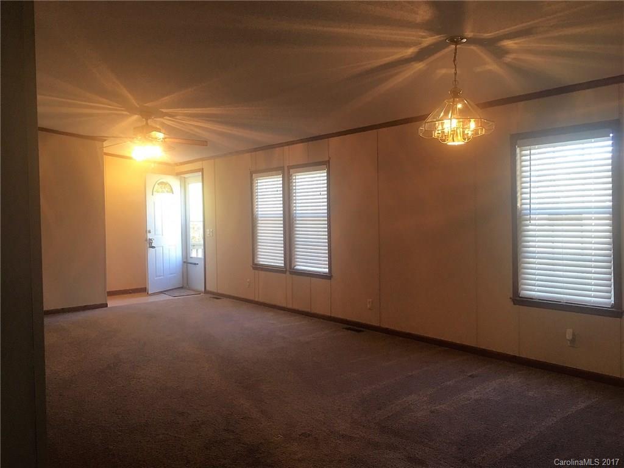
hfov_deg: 61.7
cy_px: 234
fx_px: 523
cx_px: 312
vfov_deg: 48.2
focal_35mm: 29
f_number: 2.2
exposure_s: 1/30
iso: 40
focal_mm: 4.15
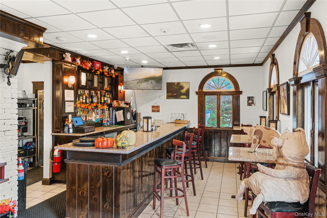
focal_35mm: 26
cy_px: 109
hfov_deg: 69.4
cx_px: 164
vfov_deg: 49.5
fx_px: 236
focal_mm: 26
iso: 400
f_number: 7.1
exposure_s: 1/5
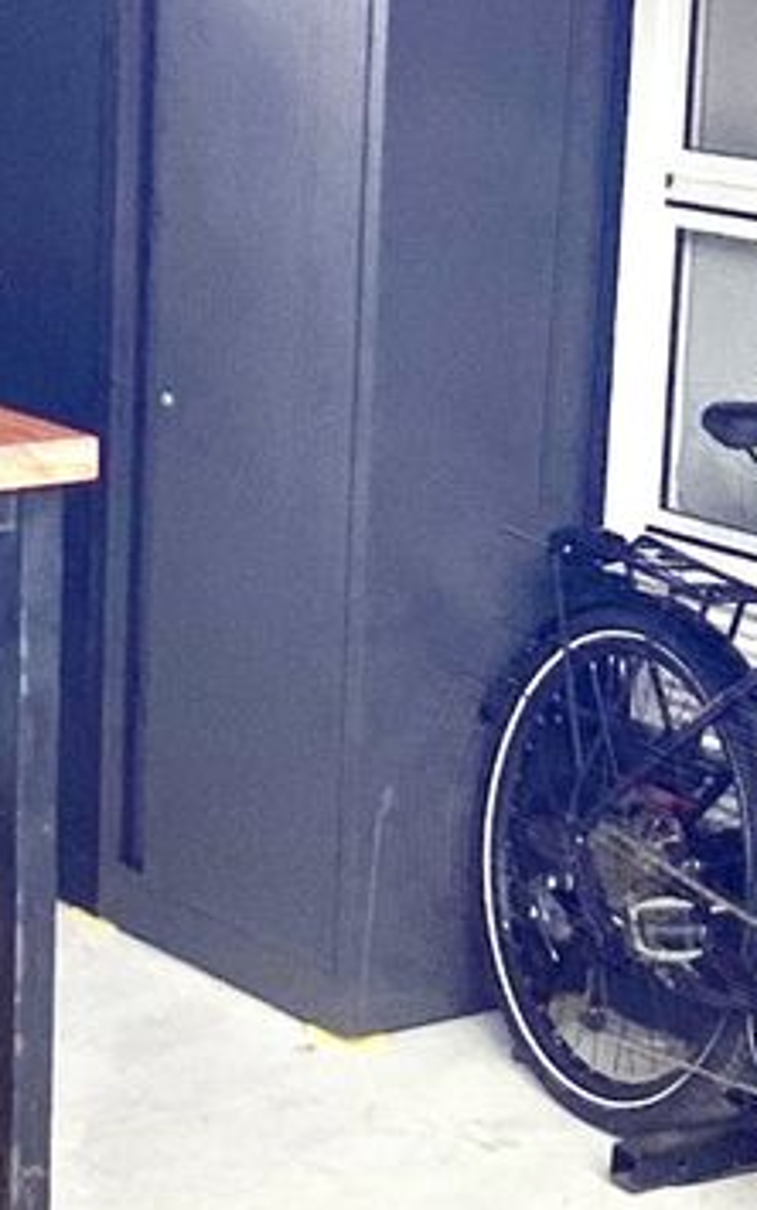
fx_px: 3300
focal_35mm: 100
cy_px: 525
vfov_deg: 20.8
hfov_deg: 13.1
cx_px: 225
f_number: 2.4
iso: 25
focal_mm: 3.3
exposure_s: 1/154
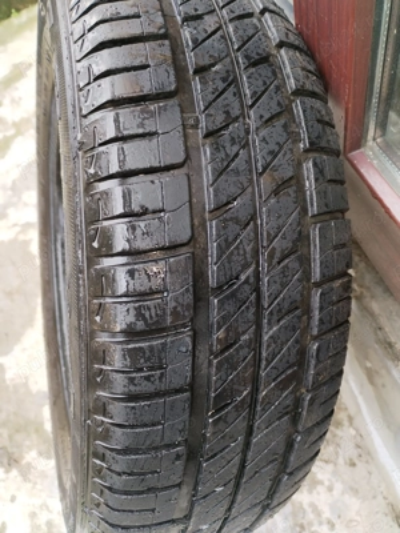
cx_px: 200
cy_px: 266
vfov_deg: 67.3
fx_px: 401
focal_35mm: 26
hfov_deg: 53.1
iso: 203
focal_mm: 4.75
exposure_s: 1/60
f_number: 1.8
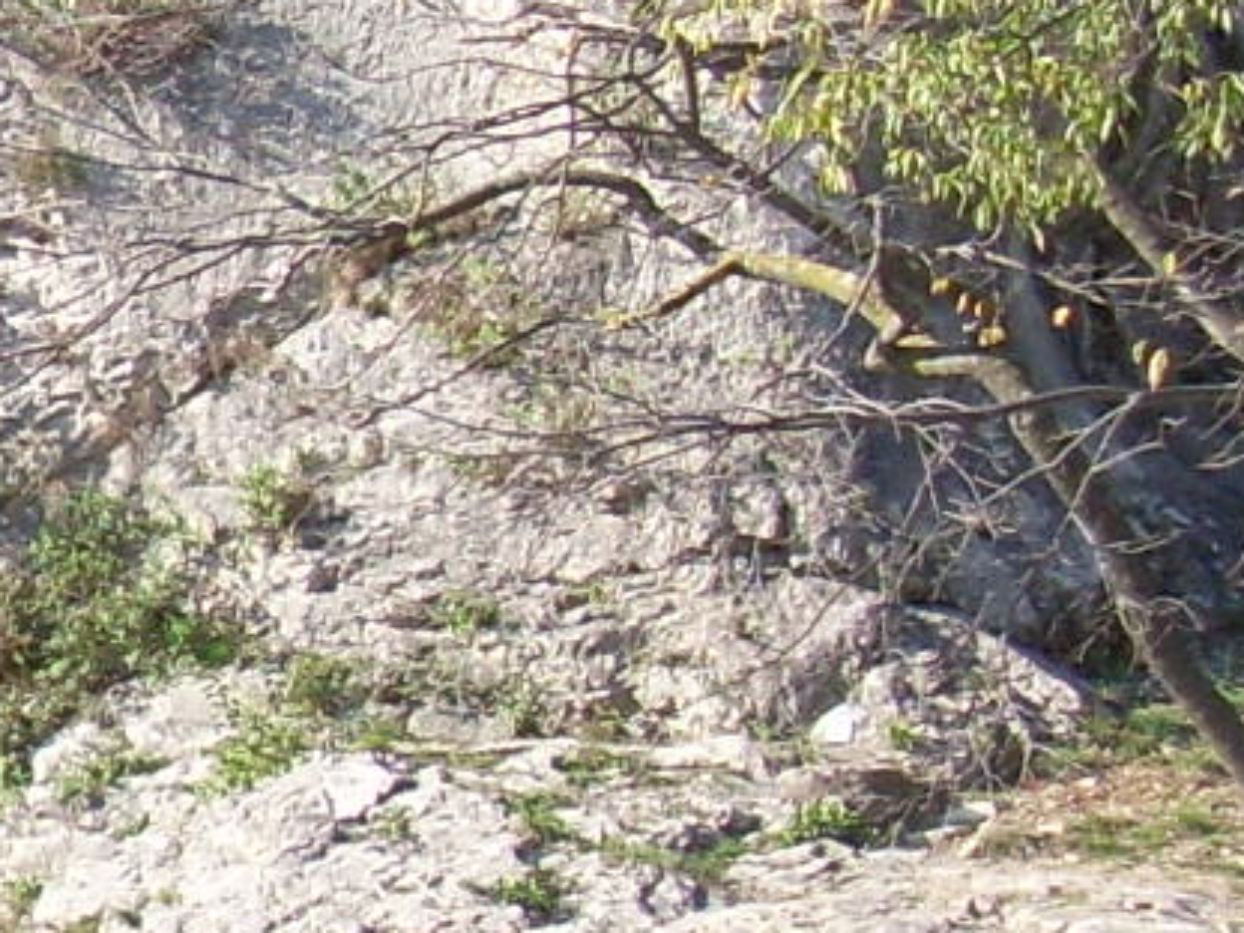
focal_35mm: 187
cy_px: 631
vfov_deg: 7.9
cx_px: -1133
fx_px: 6720
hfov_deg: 9.9
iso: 80
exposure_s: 1/500
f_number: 3
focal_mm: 6.3
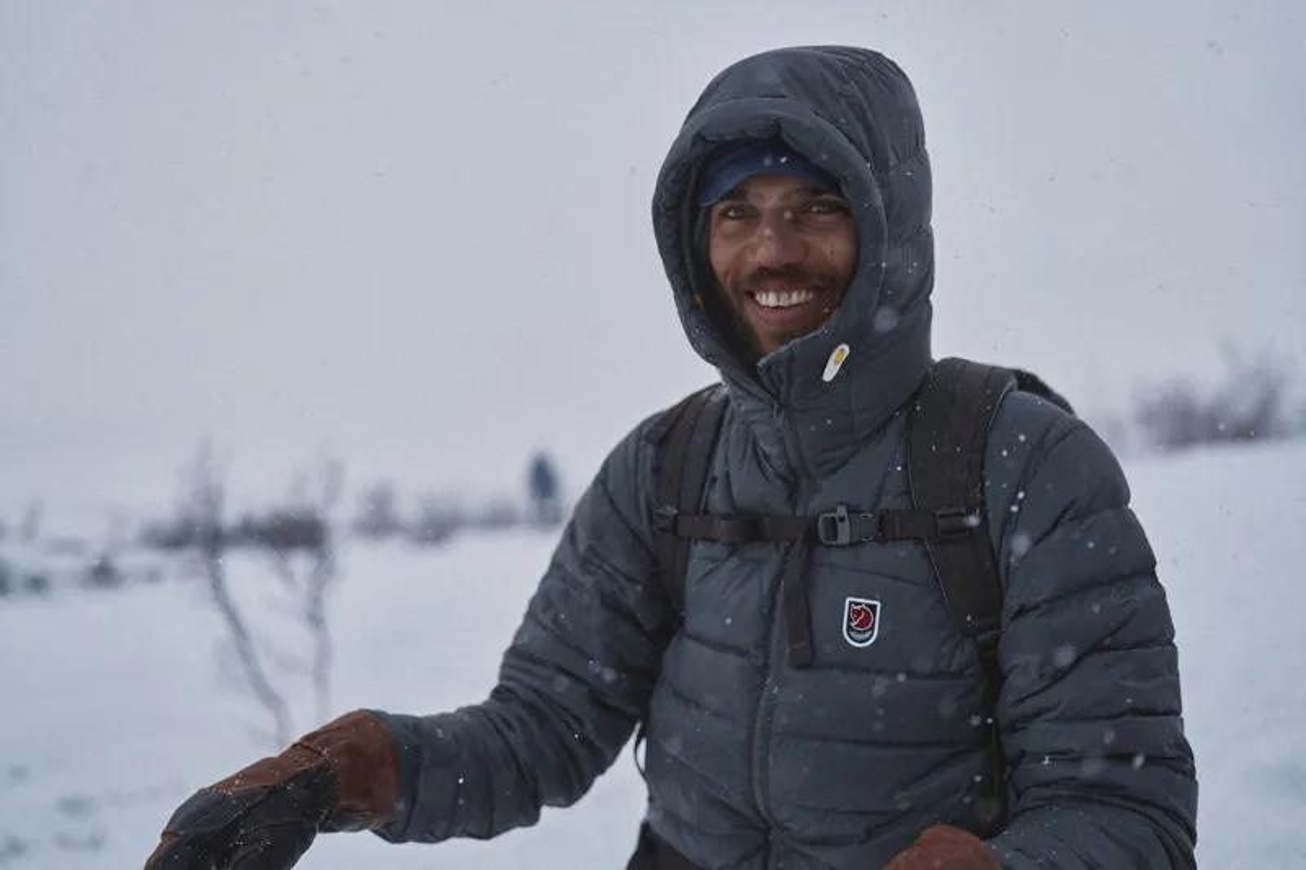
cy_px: 435
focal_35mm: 35
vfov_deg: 37.8
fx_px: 1269
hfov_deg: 54.4
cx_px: 653
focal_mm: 35
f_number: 1.8
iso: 100
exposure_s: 1/640
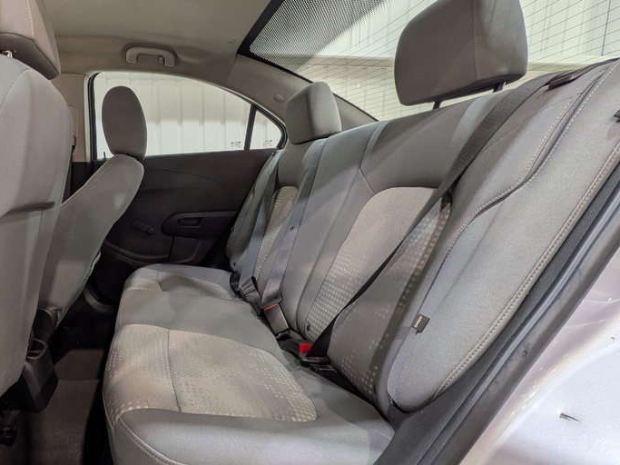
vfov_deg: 63.3
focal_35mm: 21
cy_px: 254
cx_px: 199
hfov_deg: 76.1
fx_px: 376
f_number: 2.2
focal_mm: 1.83
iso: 60
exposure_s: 1/33.3
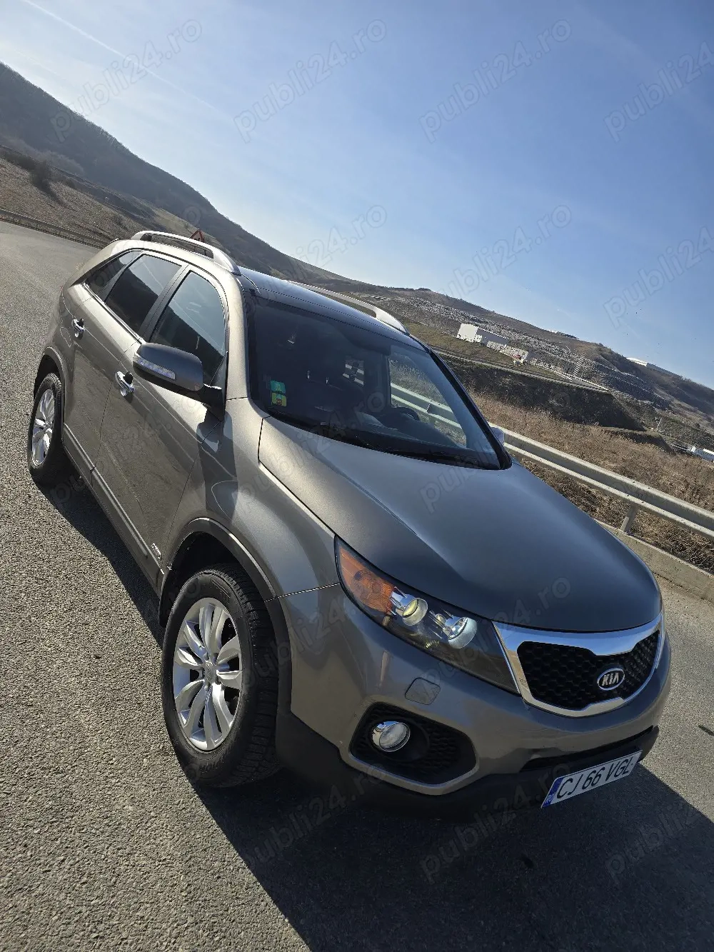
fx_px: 632
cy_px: 476
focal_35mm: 23
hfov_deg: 58.9
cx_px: 357
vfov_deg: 73.9
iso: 12
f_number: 1.7
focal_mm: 6.3
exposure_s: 1/909
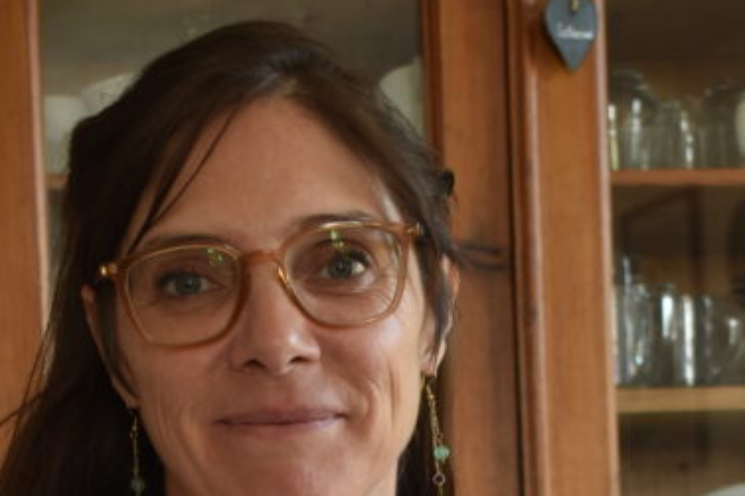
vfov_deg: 10.3
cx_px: 329
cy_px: 868
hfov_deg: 16.2
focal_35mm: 126
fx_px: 2614
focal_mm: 31
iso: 280
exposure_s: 1/50
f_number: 4.2
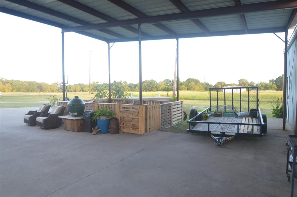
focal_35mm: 22
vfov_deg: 56.0
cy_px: 98
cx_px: 148
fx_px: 185
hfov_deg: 77.4
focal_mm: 15
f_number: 4
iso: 400
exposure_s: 1/125
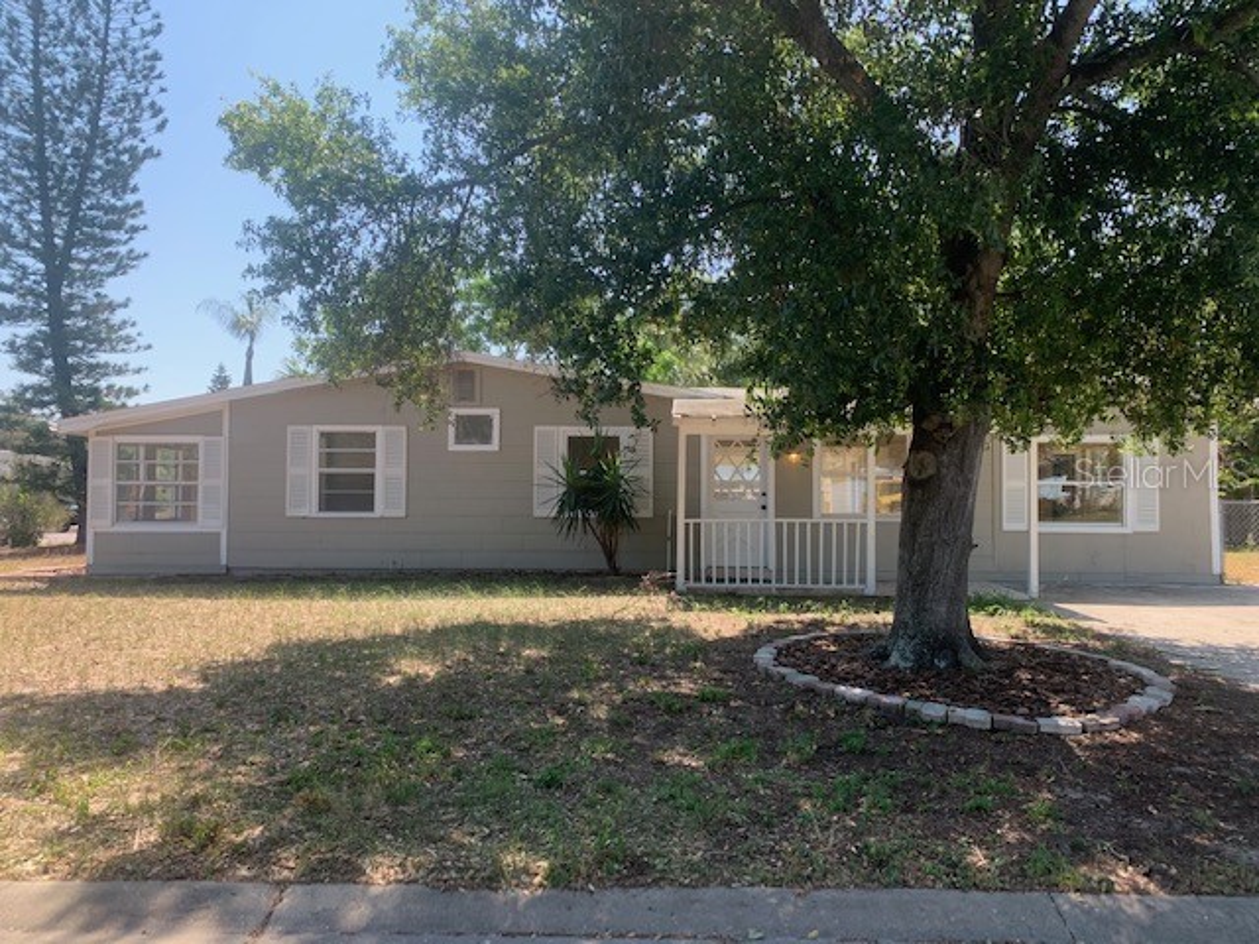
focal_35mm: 26
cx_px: 630
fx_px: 946
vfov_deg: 53.1
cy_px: 472
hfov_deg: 67.3
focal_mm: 4.25
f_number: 1.8
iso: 25
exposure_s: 1/455
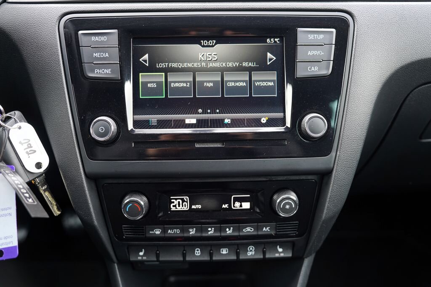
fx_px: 383
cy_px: 144
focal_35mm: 32
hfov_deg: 58.7
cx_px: 216
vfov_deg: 41.1
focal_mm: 32
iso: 100
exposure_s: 1/40
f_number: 2.8
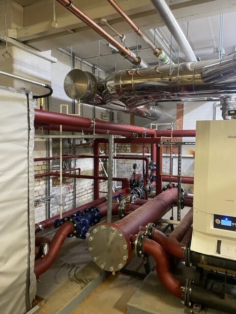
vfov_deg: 67.3
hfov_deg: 53.1
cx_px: 118
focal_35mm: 26
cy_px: 157
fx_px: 236
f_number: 1.6
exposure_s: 1/33
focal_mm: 4.2
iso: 500
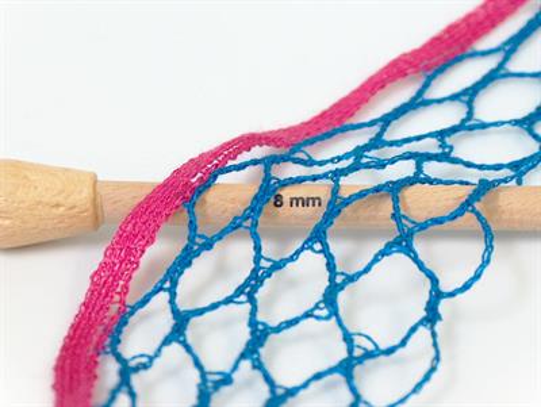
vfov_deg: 12.8
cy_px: 204
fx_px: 1815
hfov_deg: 17.0
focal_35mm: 116
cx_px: 270
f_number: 3
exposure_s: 1/21.7
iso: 200
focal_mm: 23.76
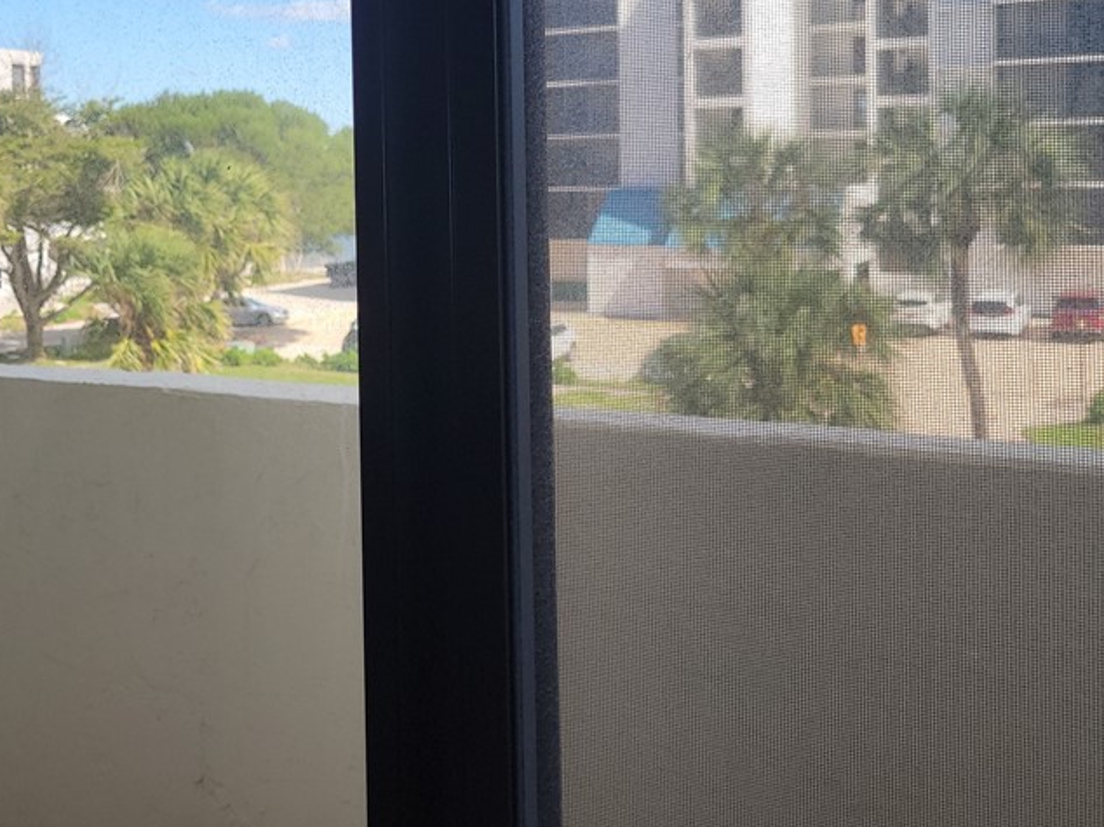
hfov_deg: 44.8
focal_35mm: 42
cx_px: 503
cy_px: 192
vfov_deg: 33.5
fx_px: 1339
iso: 40
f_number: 1.8
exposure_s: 1/827
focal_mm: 5.4
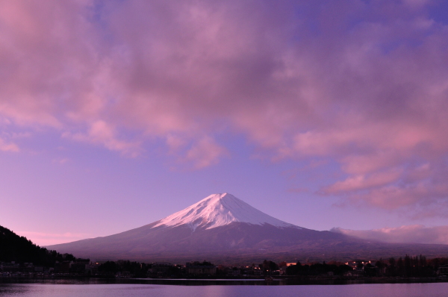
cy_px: 189
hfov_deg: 53.2
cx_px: 224
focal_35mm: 36
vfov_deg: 36.5
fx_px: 447
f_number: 11
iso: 400
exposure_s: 1/400
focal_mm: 18
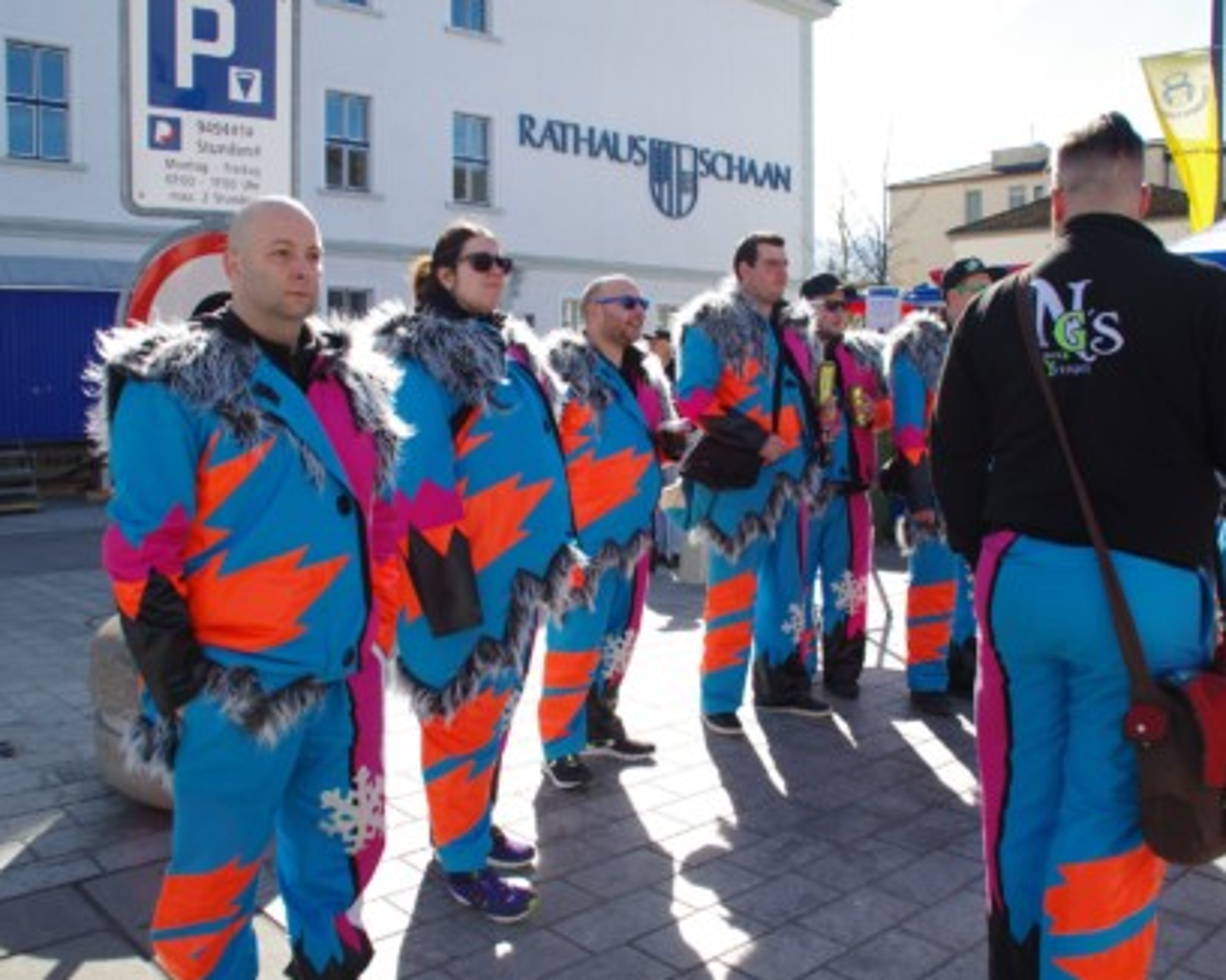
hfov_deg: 57.2
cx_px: 595
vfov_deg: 47.1
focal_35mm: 31
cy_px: 488
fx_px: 1124
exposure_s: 1/160
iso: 100
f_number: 6.3
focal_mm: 18
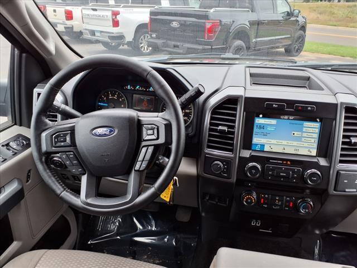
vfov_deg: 51.4
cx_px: 178
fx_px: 278
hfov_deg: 65.3
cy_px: 134
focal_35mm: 27
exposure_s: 1/147
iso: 40
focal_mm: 3.58
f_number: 1.9
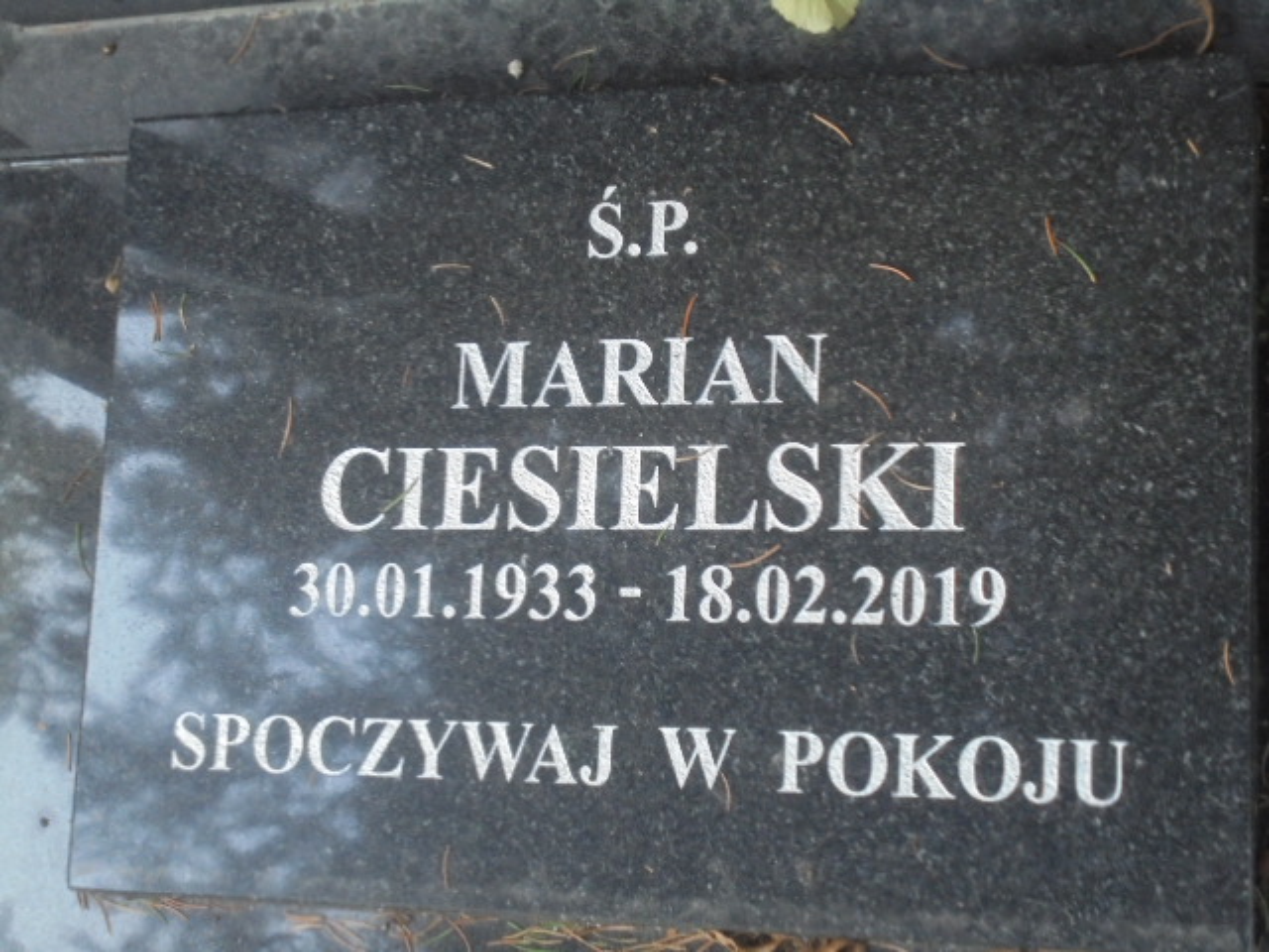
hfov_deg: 34.3
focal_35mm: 56
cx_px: 634
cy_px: 476
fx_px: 2053
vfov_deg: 26.1
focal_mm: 10.1
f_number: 5.2
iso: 400
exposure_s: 1/30
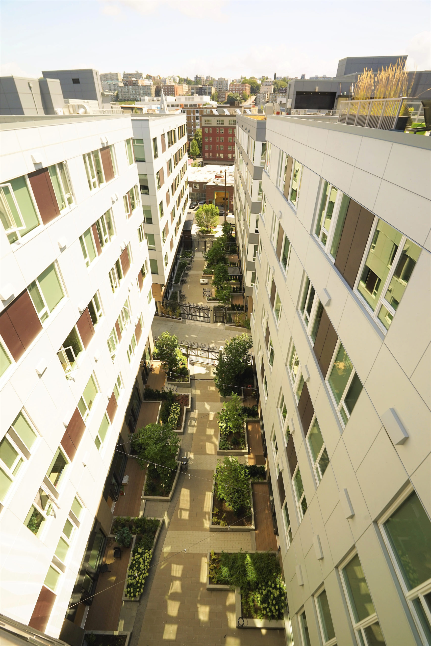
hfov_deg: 73.8
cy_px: 323
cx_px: 216
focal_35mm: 16
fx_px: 287
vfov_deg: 96.7
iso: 250
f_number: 9
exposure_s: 1/100
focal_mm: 16
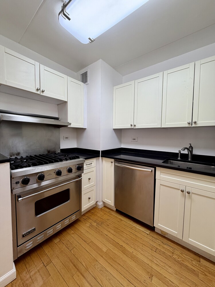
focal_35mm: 14
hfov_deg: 85.7
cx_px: 108
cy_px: 144
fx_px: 116
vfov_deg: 102.1
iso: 80
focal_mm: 2.22
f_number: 2.2
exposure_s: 1/120
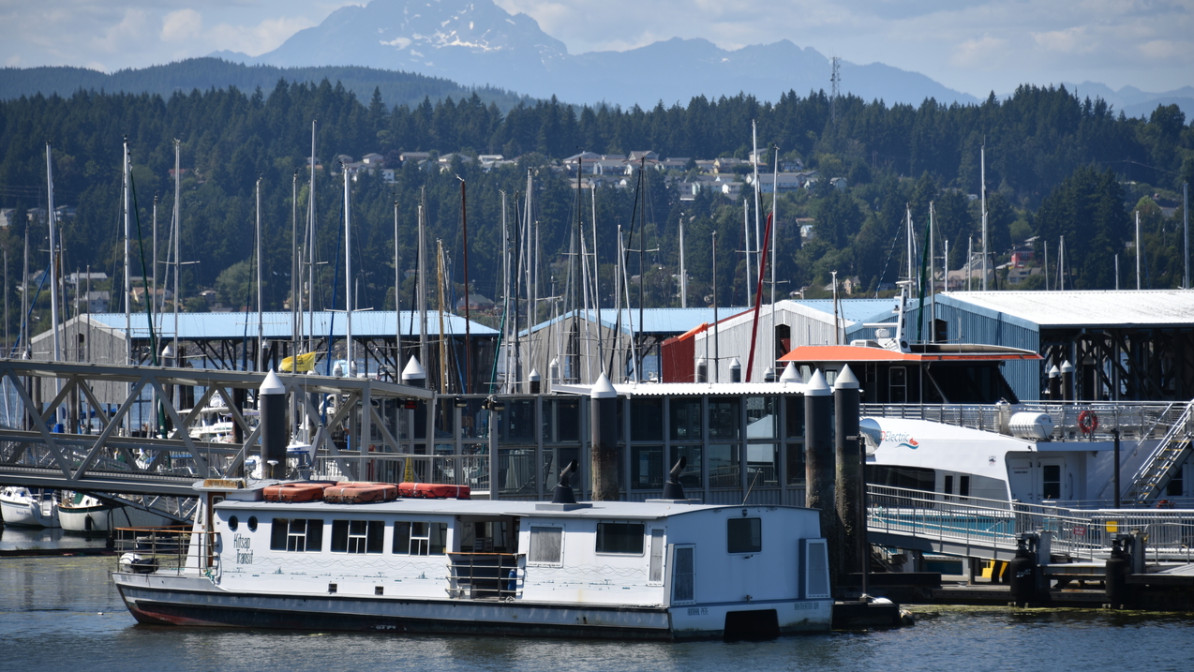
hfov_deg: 9.8
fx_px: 6998
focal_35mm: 221
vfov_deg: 5.5
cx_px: 595
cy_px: 294
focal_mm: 210
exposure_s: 1/500
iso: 100
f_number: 6.3
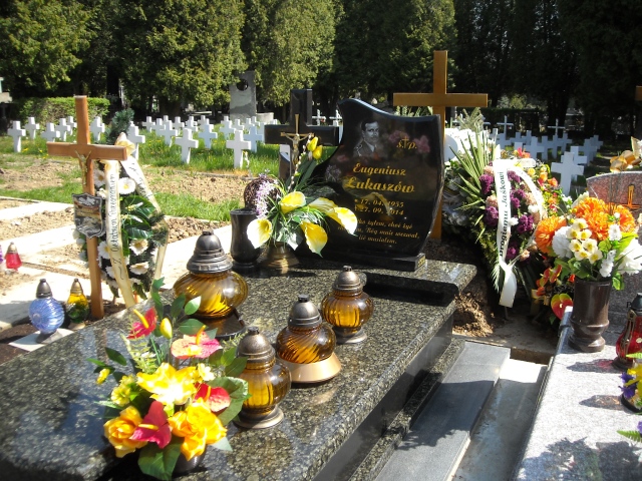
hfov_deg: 52.6
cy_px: 240
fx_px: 649
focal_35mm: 35
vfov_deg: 40.7
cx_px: 321
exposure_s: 1/402
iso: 64
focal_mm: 5.7
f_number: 2.8
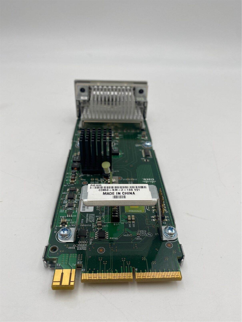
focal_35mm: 26
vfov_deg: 67.3
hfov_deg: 53.1
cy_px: 161
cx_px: 121
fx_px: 242
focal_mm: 4.25
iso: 32
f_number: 1.8
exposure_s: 1/206
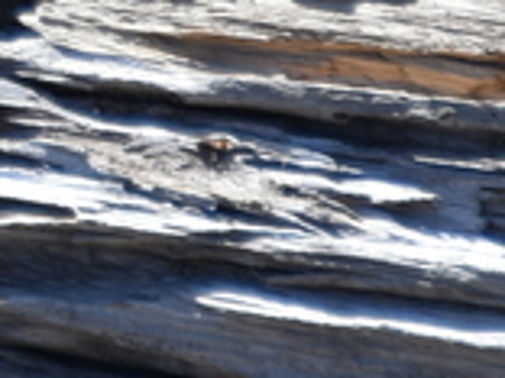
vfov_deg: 0.6
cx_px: -670
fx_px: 34429
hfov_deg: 0.8
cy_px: -472
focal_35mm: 2360
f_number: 5.6
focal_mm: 300
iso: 220
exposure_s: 1/640
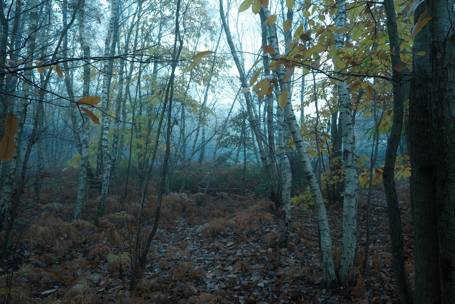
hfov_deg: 61.9
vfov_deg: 43.6
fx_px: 379
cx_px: 228
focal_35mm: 30
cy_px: 152
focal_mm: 20.2
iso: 1250
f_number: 5
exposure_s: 1/100
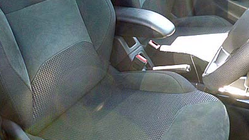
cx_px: 112
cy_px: 15
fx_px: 277
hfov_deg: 48.3
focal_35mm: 42
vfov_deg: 27.4
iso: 200
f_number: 2.5
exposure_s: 1/60
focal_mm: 4.3
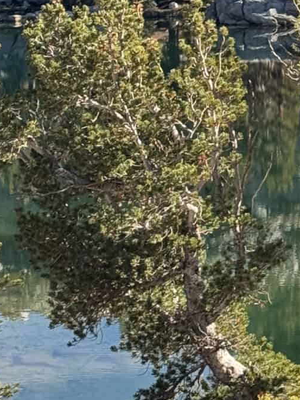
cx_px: 486
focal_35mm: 182
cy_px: 51
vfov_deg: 10.8
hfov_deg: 8.0
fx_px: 2104
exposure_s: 1/1869
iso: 64
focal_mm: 6.76
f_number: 1.78
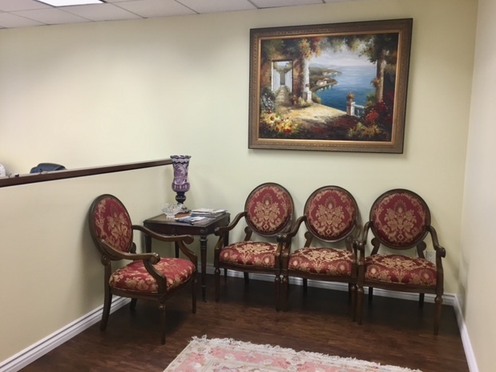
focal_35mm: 30
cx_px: 249
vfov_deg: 46.8
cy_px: 188
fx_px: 430
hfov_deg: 60.0
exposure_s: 1/30
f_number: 2.2
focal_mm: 4.15
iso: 64
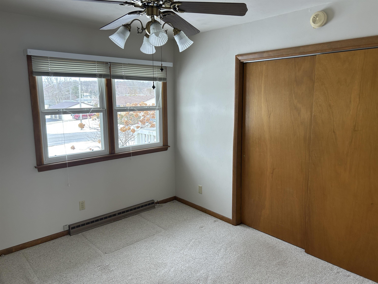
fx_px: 284
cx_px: 189
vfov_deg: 53.1
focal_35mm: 26
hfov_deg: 67.3
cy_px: 142
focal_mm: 5.7
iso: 80
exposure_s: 1/121
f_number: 1.5
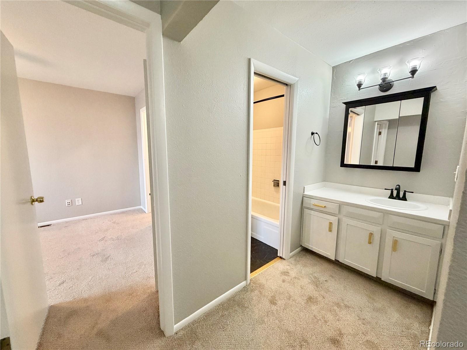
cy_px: 175
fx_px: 189
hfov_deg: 102.1
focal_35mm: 14
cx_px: 234
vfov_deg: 85.7
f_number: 2.2
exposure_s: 1/60
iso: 250
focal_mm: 2.22
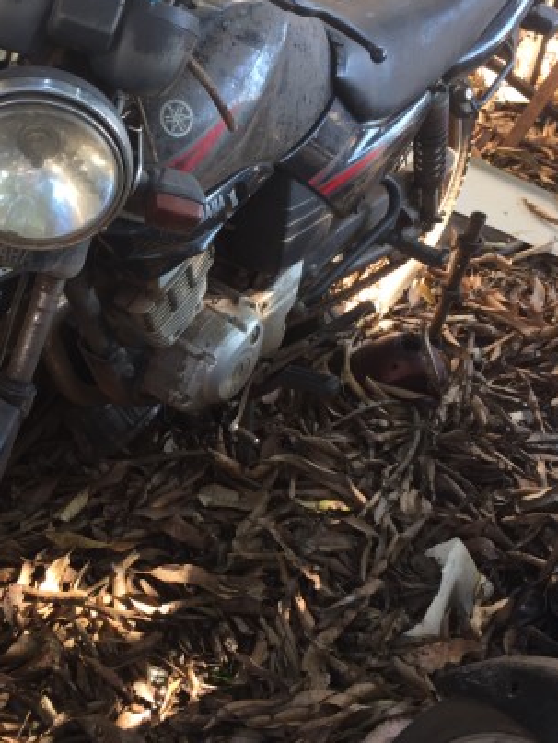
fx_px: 987
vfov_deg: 41.2
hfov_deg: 31.1
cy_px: 345
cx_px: 144
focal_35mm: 46
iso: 40
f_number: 2.2
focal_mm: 4.15
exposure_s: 1/60
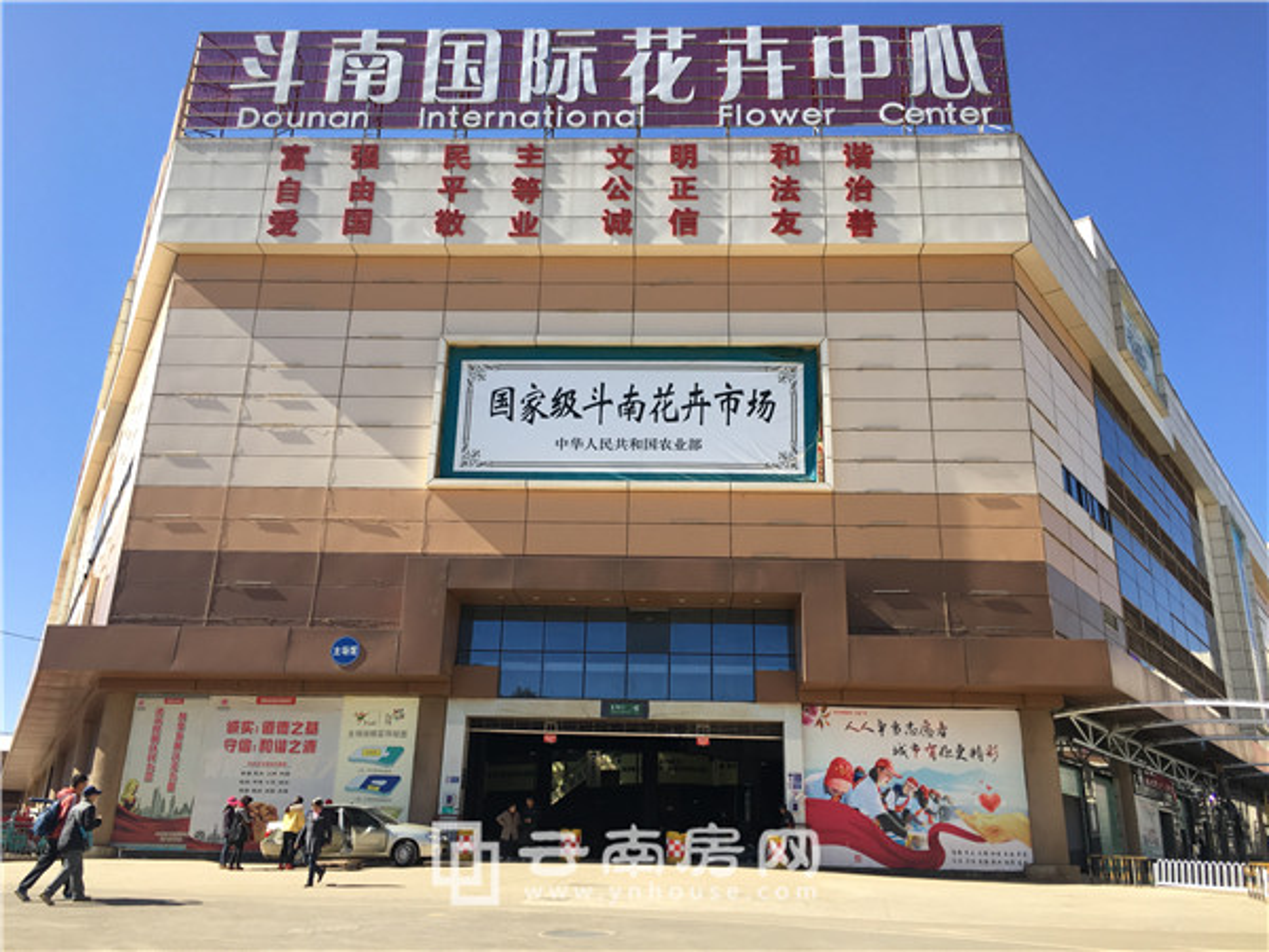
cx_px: 634
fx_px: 1063
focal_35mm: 29
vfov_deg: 48.2
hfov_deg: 61.7
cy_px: 476
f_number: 2.2
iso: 25
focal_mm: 4.15
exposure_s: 1/754
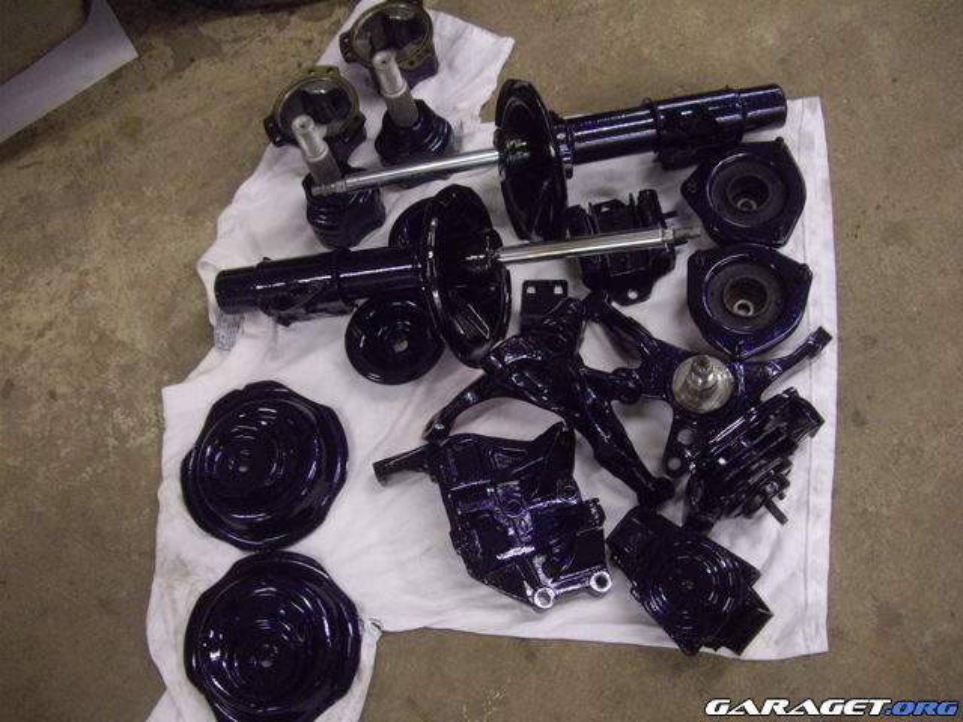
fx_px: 1057
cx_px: 482
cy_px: 361
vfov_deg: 37.7
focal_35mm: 38
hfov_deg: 49.0
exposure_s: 1/50
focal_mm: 7.9
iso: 400
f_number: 2.8
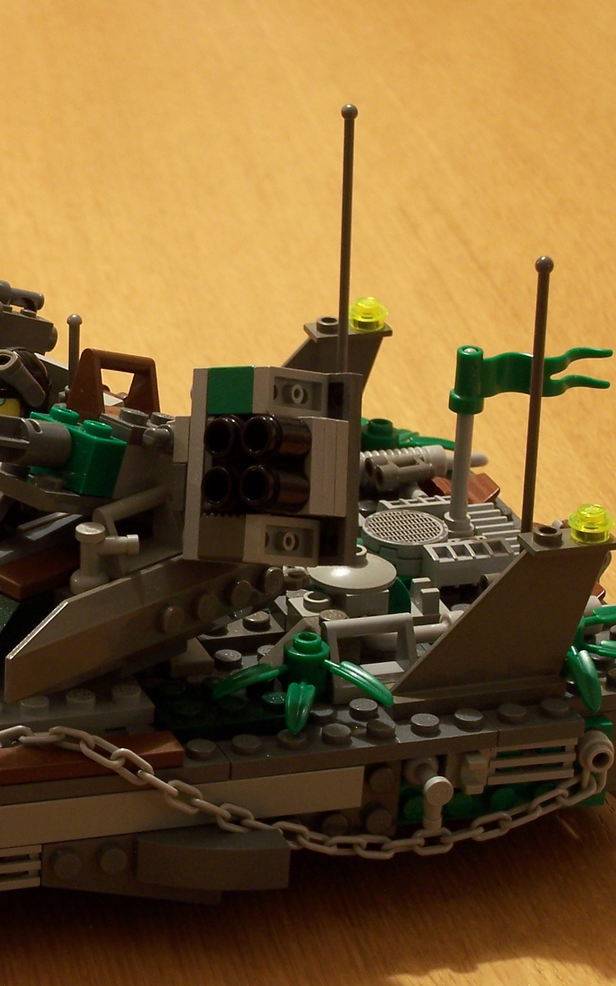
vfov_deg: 16.2
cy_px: 531
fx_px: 3465
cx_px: -2
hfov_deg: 10.1
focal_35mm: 129
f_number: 3.2
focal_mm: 13.7
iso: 80
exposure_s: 1/2
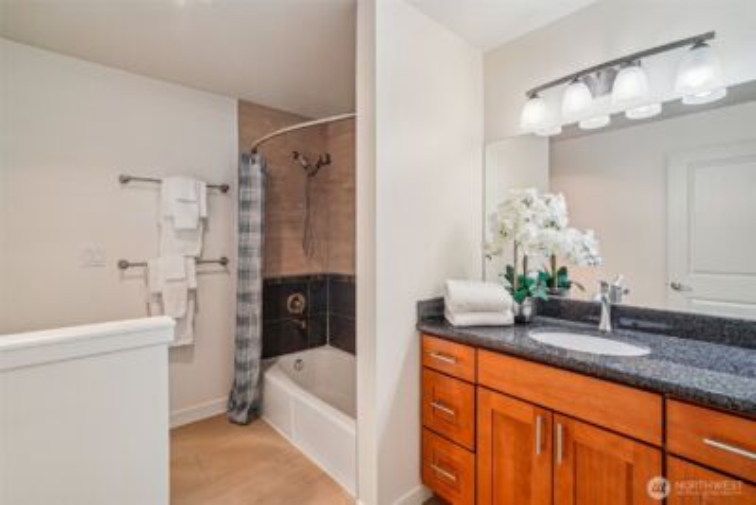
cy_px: 252
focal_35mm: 16
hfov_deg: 96.7
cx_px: 378
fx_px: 336
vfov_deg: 73.8
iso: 1600
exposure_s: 1/50
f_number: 8
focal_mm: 16
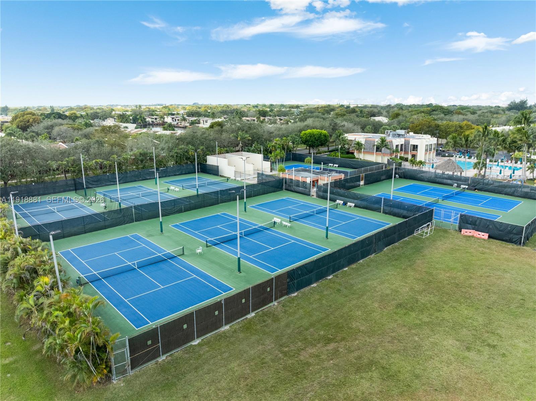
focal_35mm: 24
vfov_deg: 56.7
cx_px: 268
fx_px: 371
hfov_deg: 71.6
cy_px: 200
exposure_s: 1/320
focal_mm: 12.29
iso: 100
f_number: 5
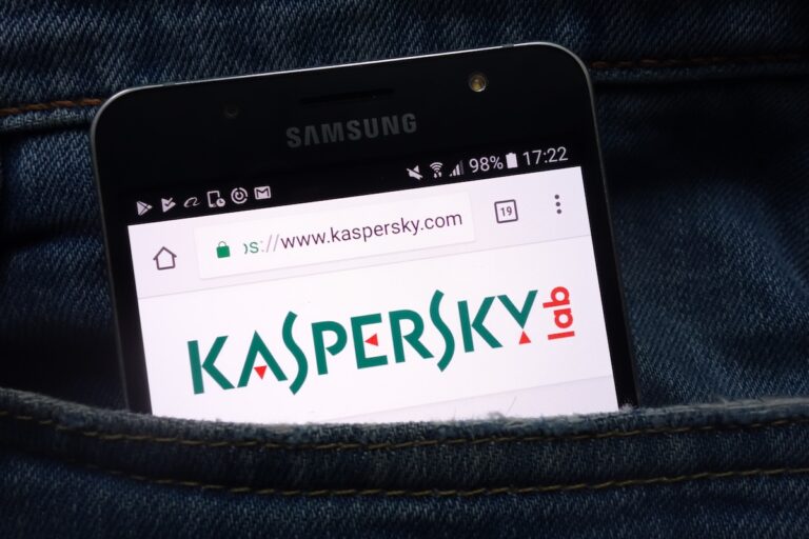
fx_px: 629
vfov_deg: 46.4
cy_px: 270
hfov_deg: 65.5
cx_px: 404
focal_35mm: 28
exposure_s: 1/60
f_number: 6.3
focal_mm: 10.4
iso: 800
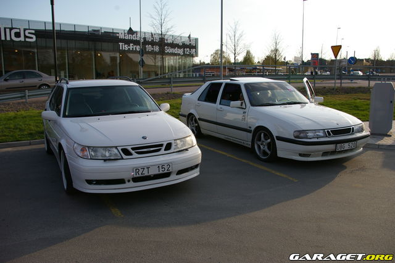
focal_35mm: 32
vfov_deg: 41.7
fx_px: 345
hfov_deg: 59.5
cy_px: 132
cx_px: 198
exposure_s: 1/350
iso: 200
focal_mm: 21
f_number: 8
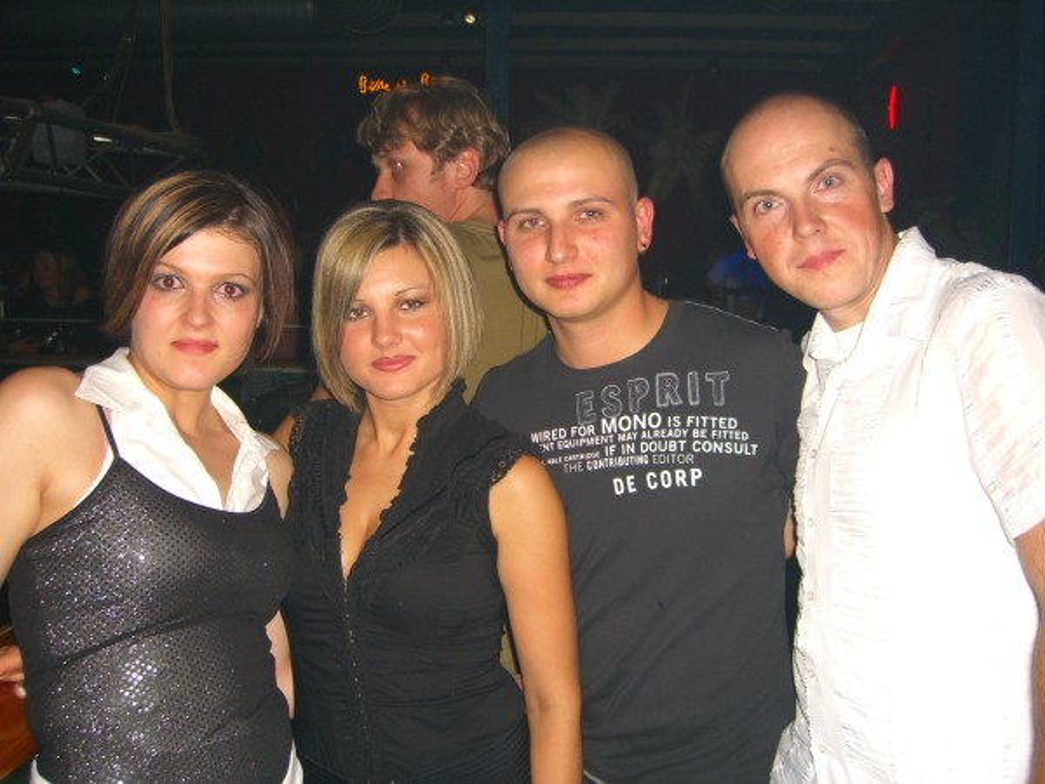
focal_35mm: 38
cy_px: 392
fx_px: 1147
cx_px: 522
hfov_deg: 49.0
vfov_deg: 37.7
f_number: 2.8
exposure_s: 1/60
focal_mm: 7.9
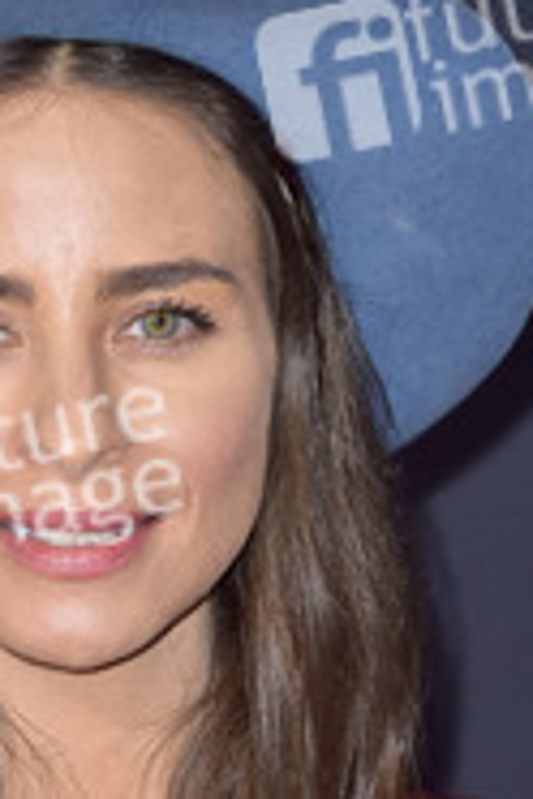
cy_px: 704
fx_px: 10037
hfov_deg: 3.0
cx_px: 88
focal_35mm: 452
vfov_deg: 4.6
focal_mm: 210
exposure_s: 1/250
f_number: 7.1
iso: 320
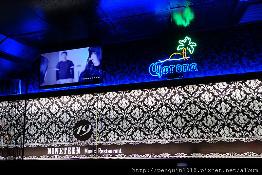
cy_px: 88
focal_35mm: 28
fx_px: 204
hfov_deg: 65.5
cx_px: 131
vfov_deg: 46.4
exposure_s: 1/60
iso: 125
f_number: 1.8
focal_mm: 10.4
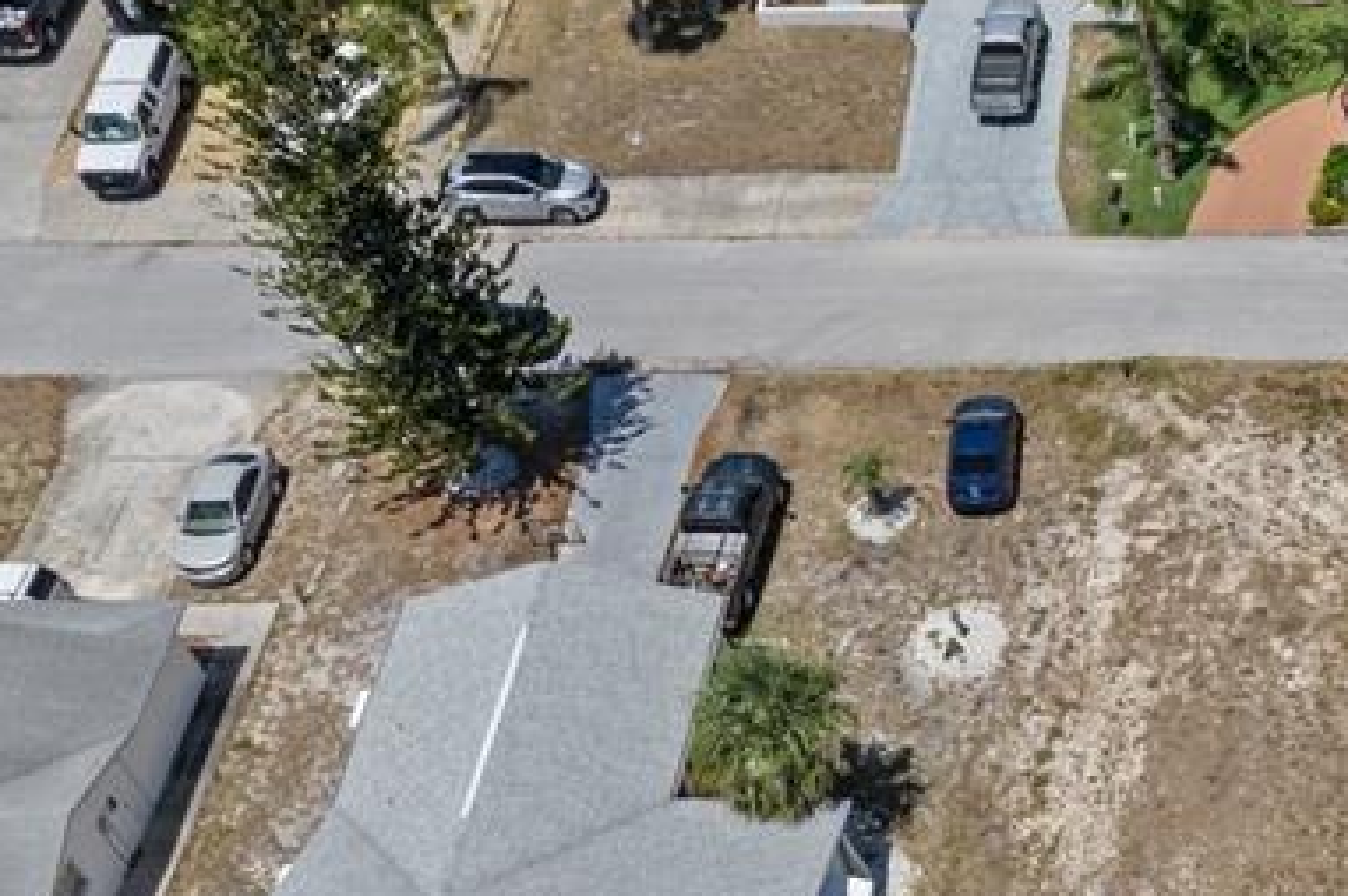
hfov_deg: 30.8
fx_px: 2207
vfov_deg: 21.7
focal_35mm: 59
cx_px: 1436
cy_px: 993
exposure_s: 1/1500
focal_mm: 8.38
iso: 100
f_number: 2.8
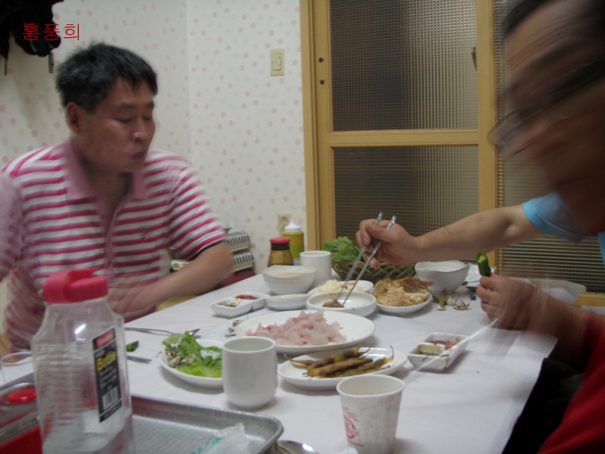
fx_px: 664
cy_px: 227
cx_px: 302
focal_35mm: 38
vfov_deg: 37.7
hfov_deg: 49.0
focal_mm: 6.7
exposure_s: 1/4
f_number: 3.5
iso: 80
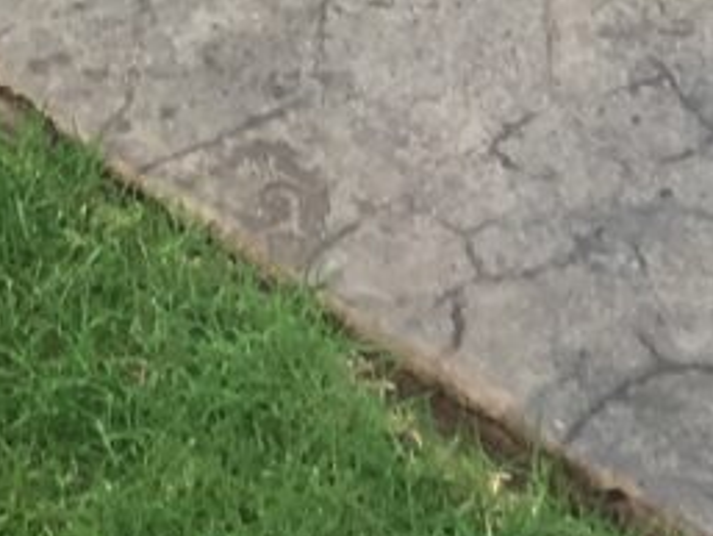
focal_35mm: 231
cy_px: -1291
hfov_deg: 8.5
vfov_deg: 5.8
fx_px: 4760
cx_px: 103
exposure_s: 1/120
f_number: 2.2
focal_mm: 4.15
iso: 25
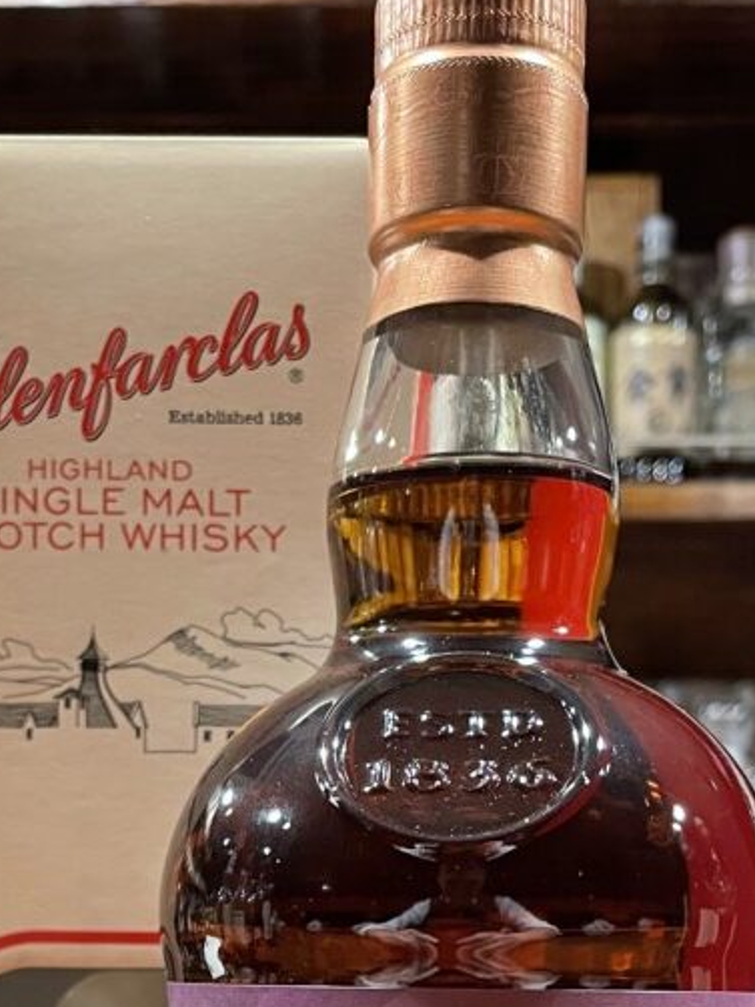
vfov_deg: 28.9
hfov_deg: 23.6
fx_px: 1804
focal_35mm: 62
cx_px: 358
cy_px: 1049
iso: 640
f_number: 1.6
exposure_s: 1/35
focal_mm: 4.2
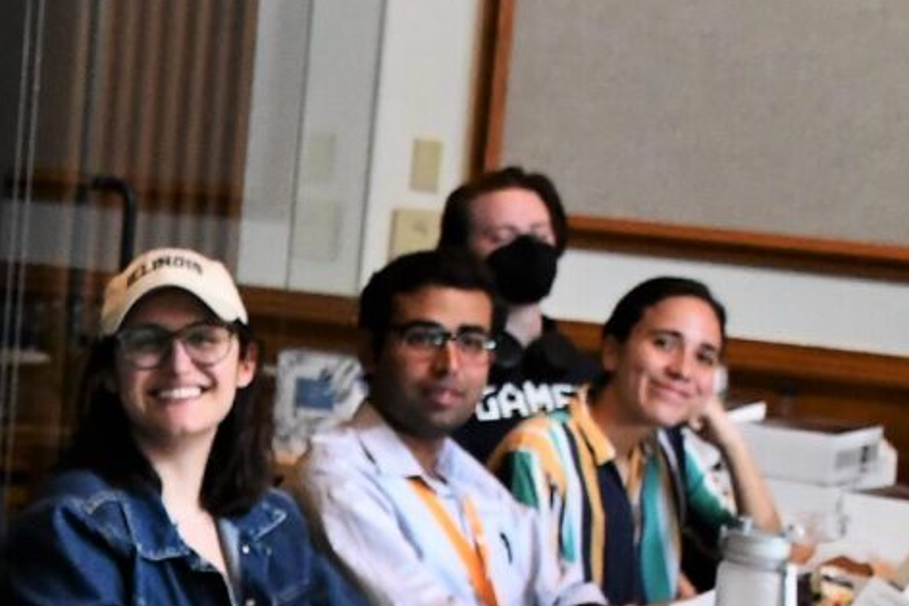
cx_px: -212
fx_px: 3081
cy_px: 922
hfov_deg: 16.1
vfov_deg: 10.8
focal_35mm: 122
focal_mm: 18
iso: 2000
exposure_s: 1/125
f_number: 3.5
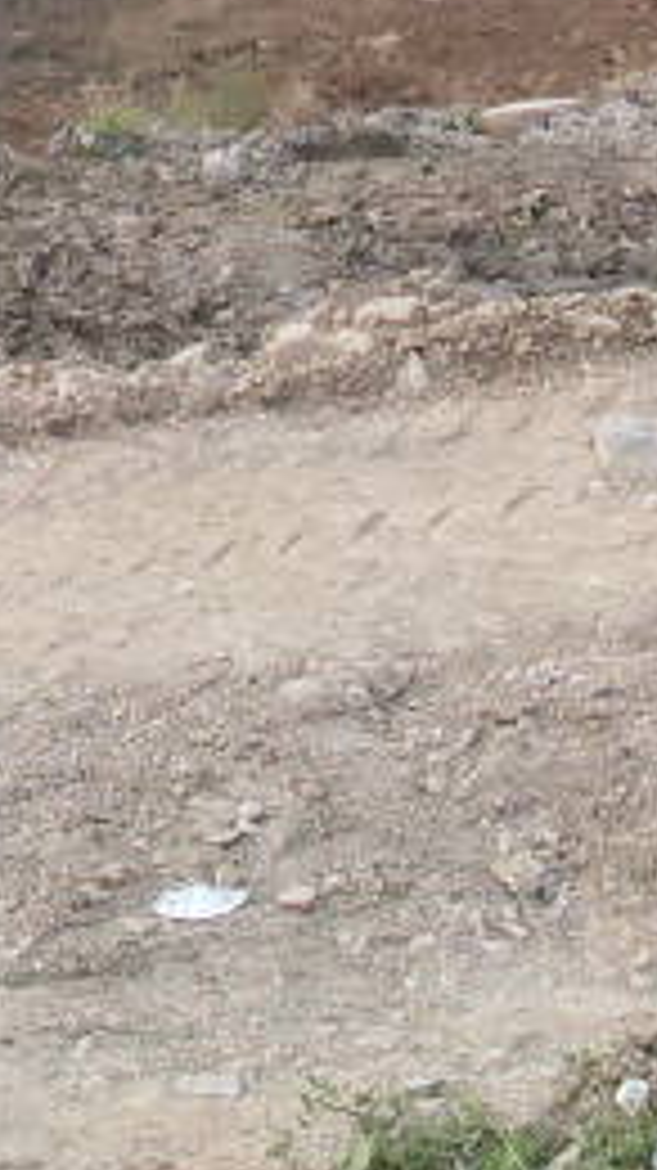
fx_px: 5055
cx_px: -94
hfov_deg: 7.4
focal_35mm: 163
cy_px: -504
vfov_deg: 12.6
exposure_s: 1/250
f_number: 2.8
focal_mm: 6.3
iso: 80
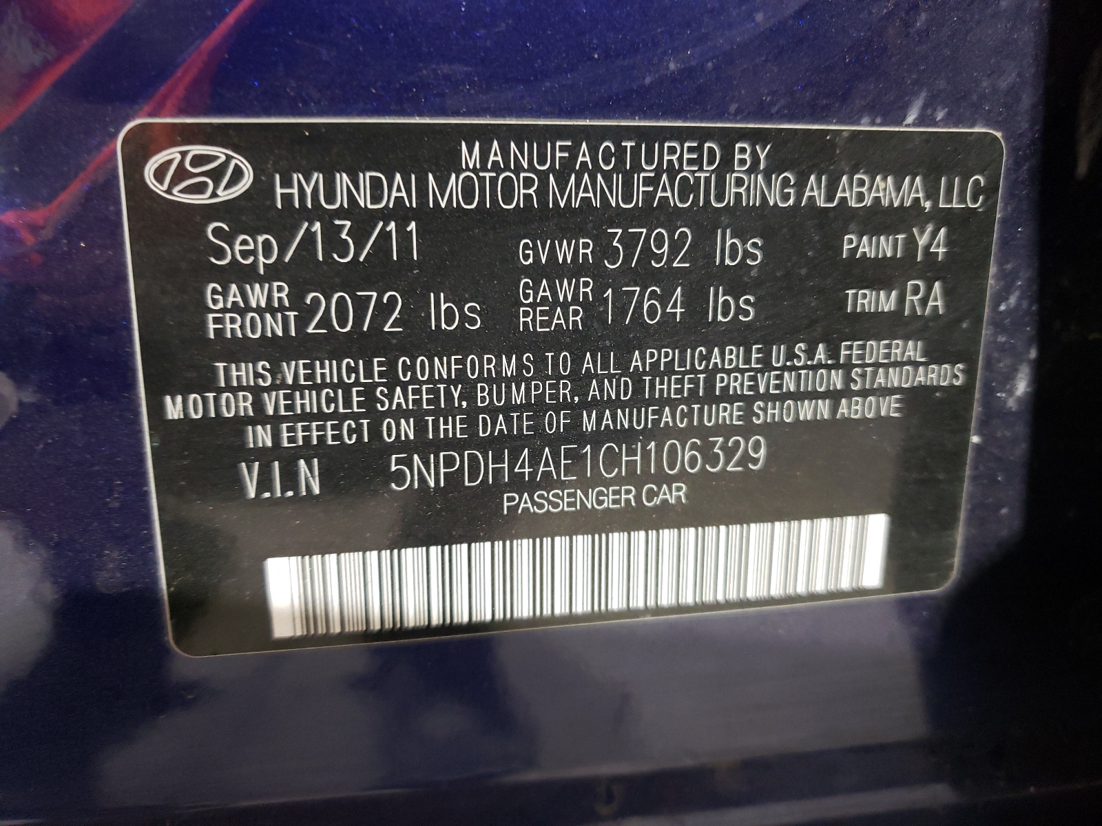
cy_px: 413
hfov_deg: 67.3
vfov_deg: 53.1
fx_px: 828
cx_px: 551
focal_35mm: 26
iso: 267
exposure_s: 1/30
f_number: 1.5
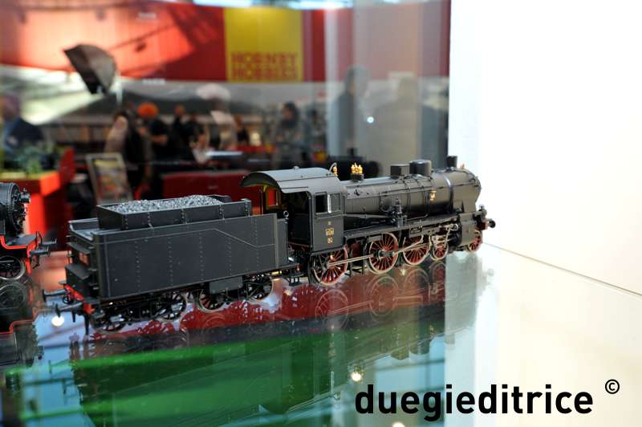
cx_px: 321
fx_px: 570
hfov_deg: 58.8
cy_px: 214
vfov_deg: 41.0
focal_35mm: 32
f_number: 14
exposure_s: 1/60
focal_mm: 32
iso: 800
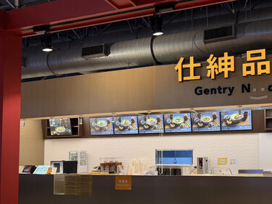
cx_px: 200
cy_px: 138
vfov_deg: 37.3
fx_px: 298
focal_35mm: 38
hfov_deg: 47.4
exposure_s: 1/120
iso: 200
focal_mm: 6.76
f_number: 1.78
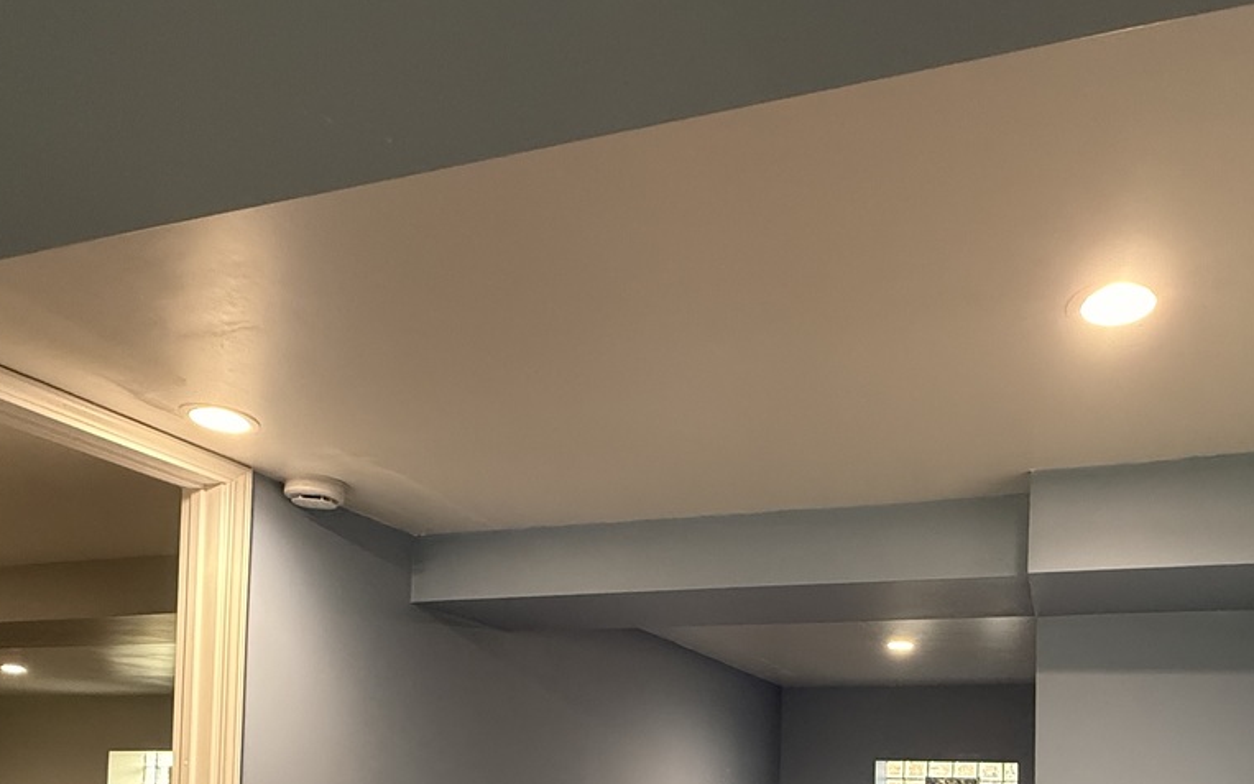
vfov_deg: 39.5
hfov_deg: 65.4
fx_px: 957
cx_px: 791
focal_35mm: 28
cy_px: 776
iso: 640
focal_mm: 2.22
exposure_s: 1/60
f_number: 2.2
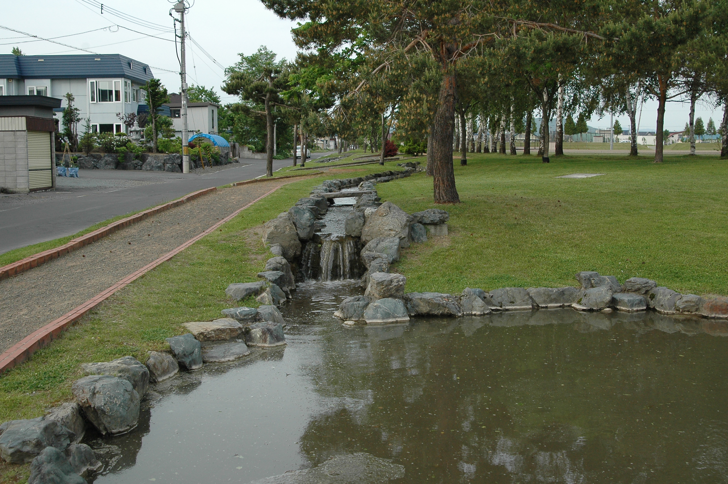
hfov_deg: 46.4
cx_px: 364
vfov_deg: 31.8
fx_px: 849
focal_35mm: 42
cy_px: 242
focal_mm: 28
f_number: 8
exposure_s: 1/200
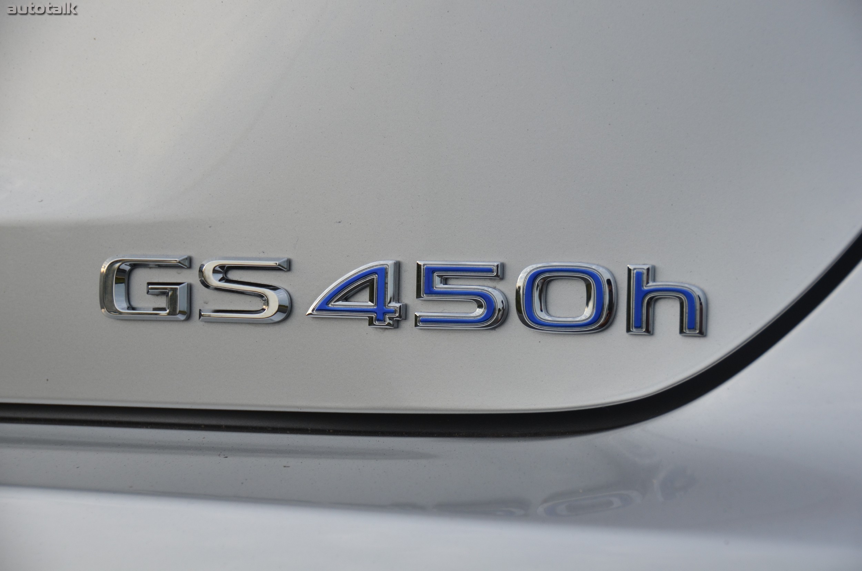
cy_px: 286
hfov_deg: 21.0
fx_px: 2330
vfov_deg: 14.0
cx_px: 431
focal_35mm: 98
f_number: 5
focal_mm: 65
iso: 400
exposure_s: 1/1000
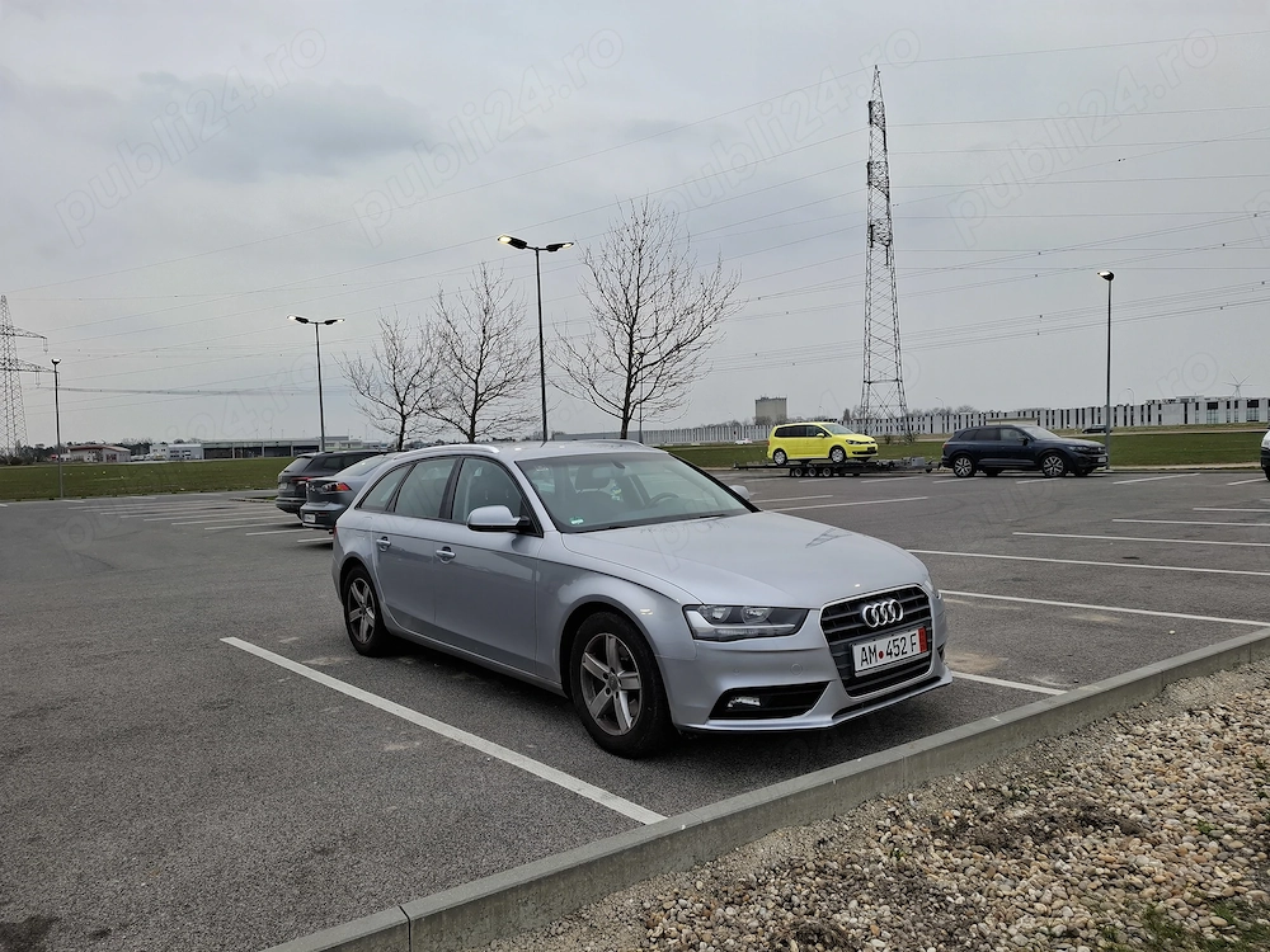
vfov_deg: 58.9
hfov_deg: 73.9
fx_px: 844
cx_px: 635
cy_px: 476
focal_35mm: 23
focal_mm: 5.54
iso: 50
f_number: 1.8
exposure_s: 1/119
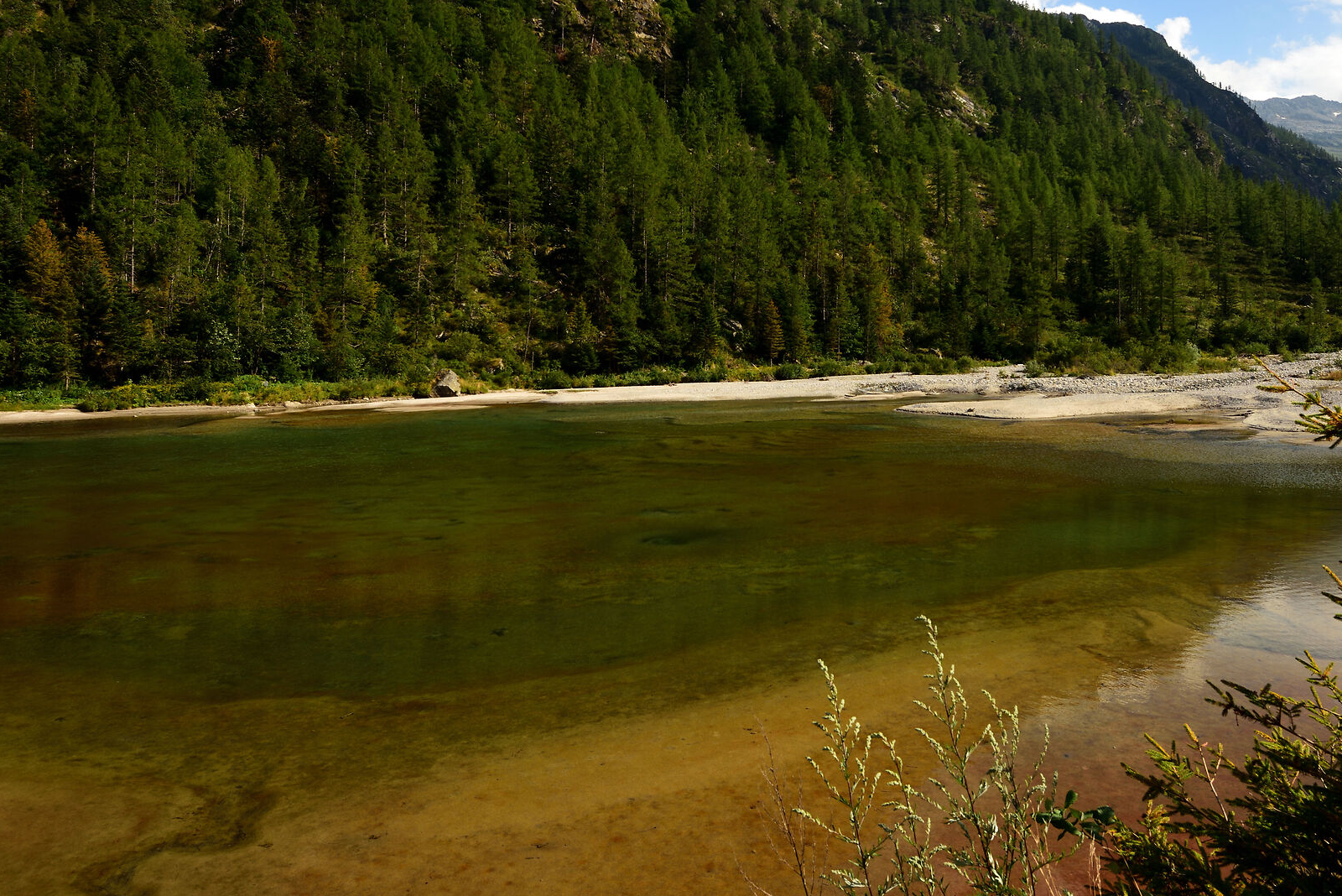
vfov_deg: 52.4
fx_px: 895
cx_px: 757
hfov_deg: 73.4
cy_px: 315
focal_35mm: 24
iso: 100
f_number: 9
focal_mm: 16
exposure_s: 1/125
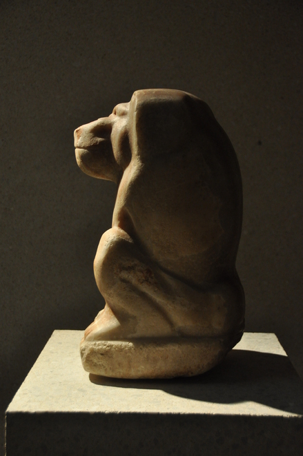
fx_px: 722
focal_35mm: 57
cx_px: 152
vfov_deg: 35.1
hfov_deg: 23.7
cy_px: 228
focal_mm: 38
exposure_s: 1/100
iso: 1000
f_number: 5
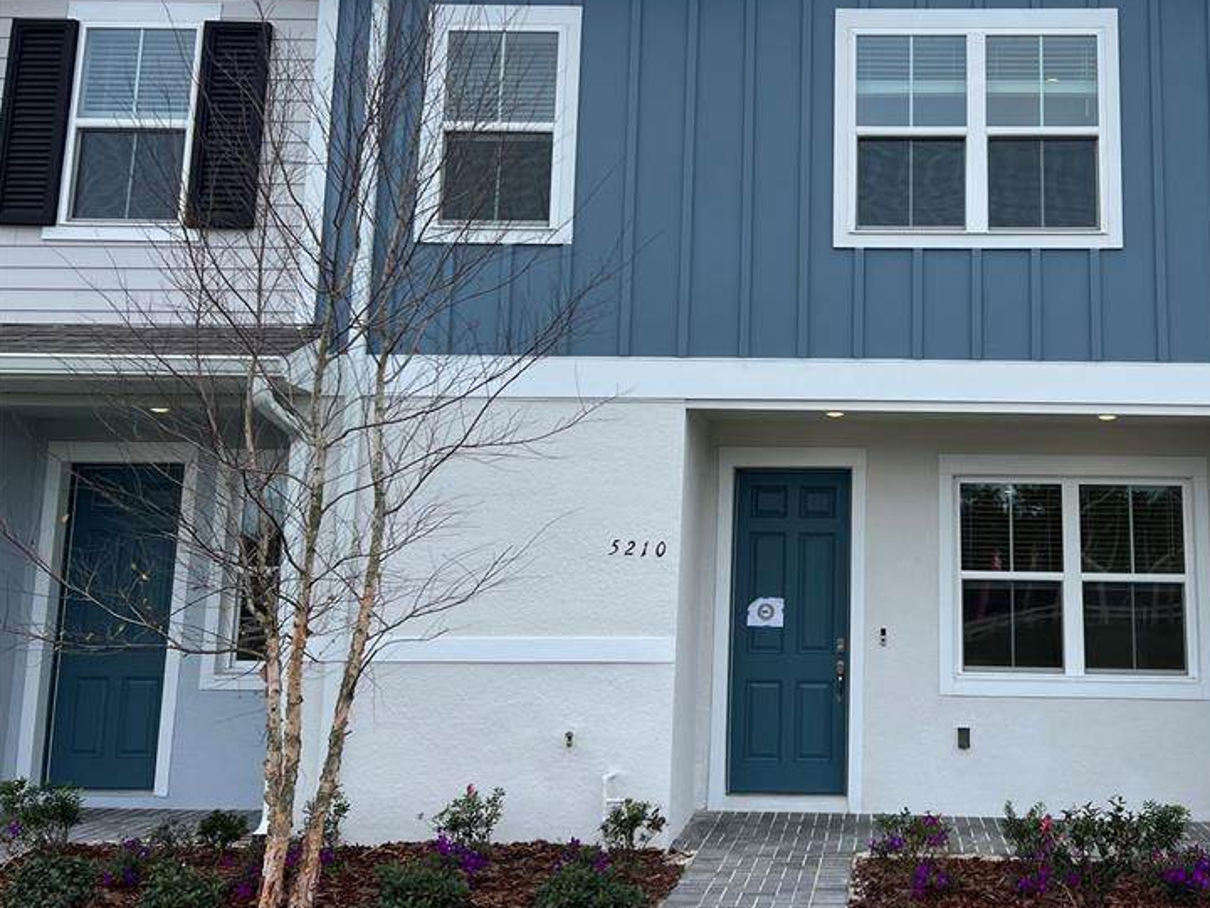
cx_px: 857
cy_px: 382
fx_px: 1293
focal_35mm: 37
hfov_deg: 48.8
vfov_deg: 38.6
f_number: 1.5
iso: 50
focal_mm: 5.7
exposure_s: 1/2353
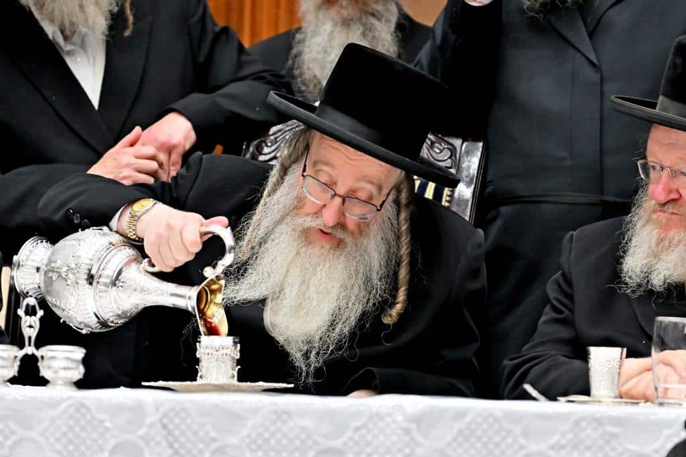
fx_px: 5715
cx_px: 343
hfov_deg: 6.9
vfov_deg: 4.6
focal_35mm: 300
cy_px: 228
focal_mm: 200
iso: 800
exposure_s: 1/250
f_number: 2.8
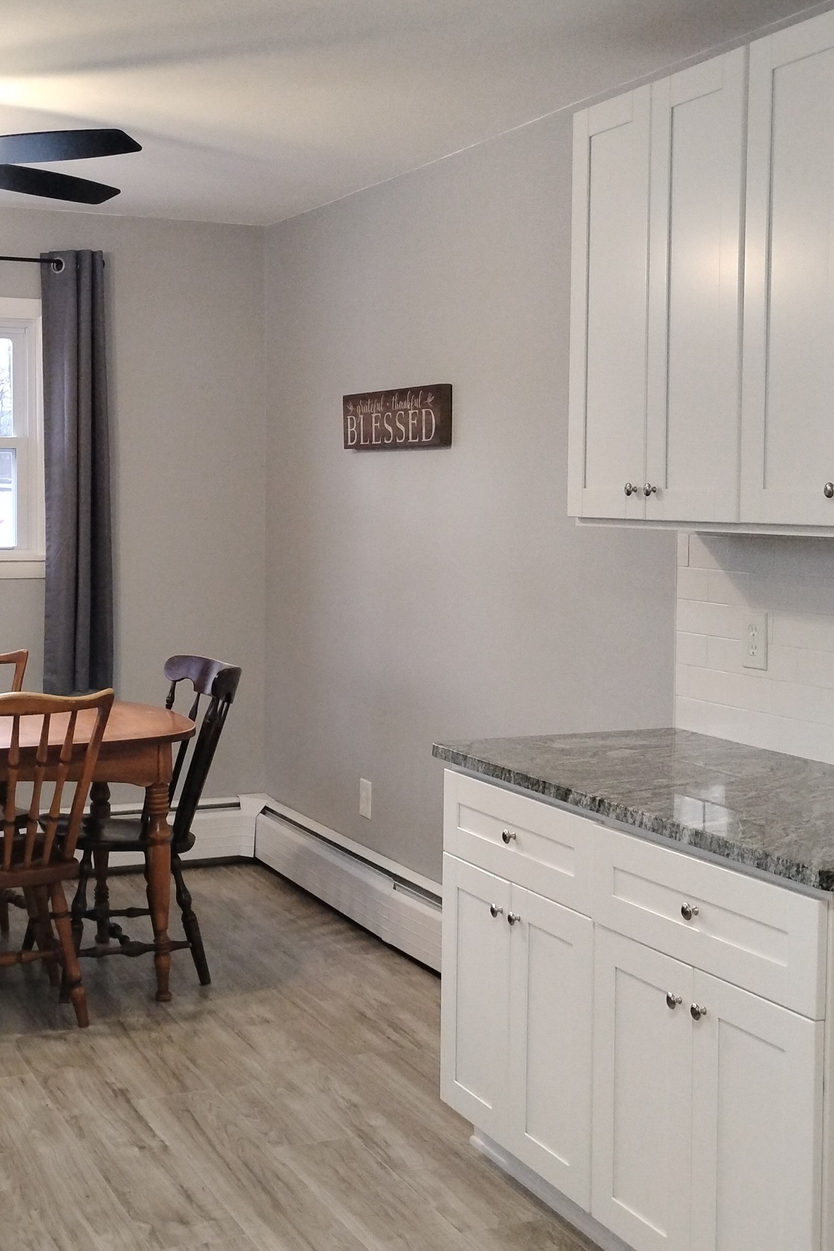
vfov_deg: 42.7
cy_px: 589
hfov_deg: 29.1
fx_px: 1599
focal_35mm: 46
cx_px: 311
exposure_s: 1/60
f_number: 1.8
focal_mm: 4.26
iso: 1288
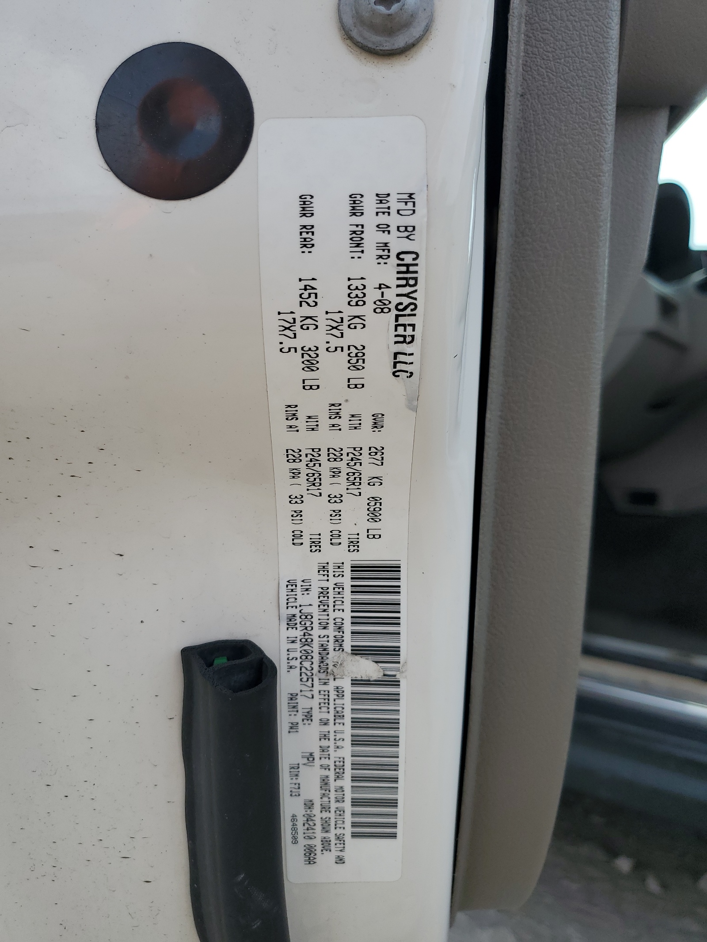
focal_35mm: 26
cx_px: 354
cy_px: 471
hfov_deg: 53.1
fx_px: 708
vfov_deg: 67.3
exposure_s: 1/1667
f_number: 1.5
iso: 50
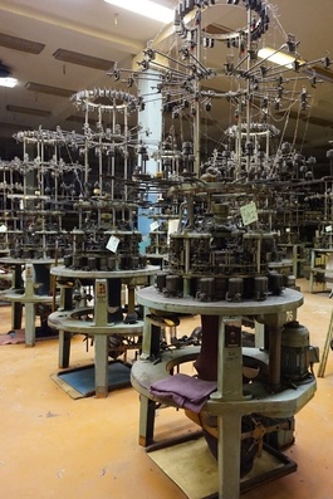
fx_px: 402
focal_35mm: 29
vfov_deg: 63.6
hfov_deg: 44.8
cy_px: 258
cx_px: 197
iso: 3200
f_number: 3.5
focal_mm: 16
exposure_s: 1/60
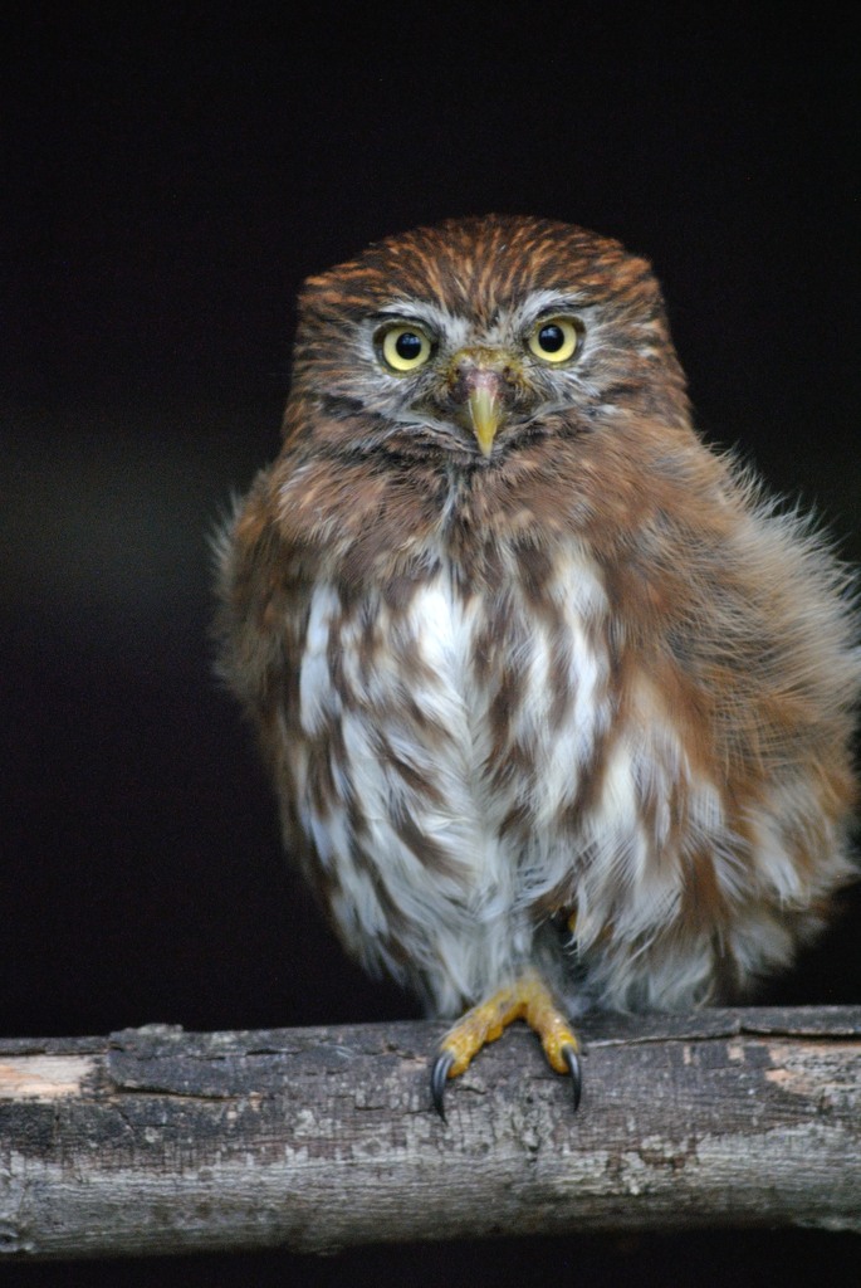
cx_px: 430
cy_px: 644
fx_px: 16104
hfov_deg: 3.1
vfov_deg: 4.6
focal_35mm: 450
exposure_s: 1/500
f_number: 5.6
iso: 1000
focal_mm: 300
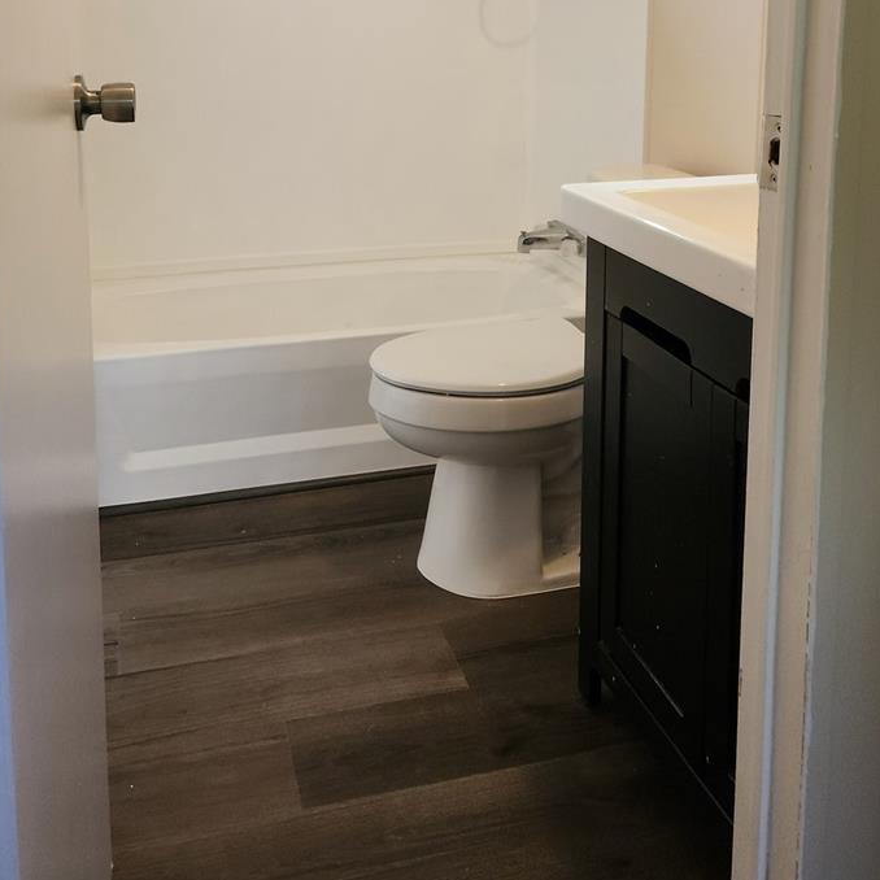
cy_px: 152
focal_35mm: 36
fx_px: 1035
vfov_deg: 43.5
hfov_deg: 46.0
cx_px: 449
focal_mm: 5.4
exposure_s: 1/60
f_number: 1.8
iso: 125
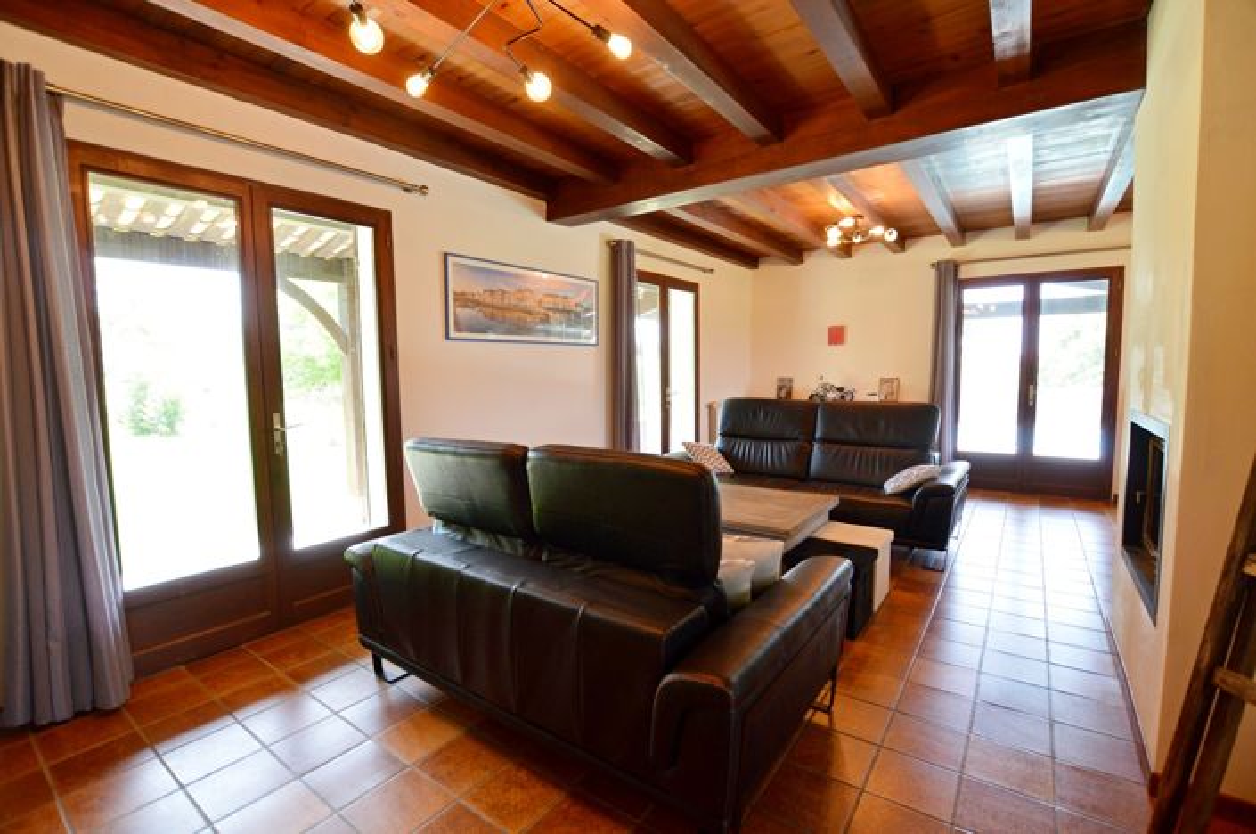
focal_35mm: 15
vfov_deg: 77.2
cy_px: 417
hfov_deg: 100.5
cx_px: 628
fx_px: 523
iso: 400
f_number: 4
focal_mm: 10
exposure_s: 1/60
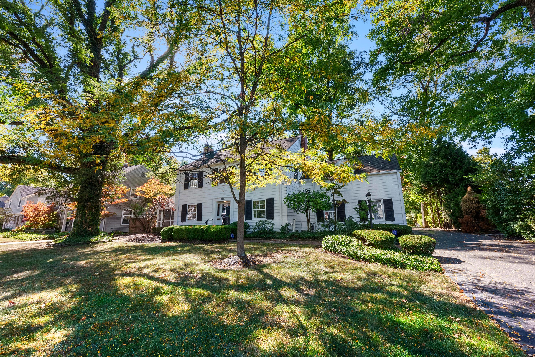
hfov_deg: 100.4
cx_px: 268
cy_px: 178
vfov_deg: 77.4
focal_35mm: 15
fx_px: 223
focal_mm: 15
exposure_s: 1/40
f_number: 22
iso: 640
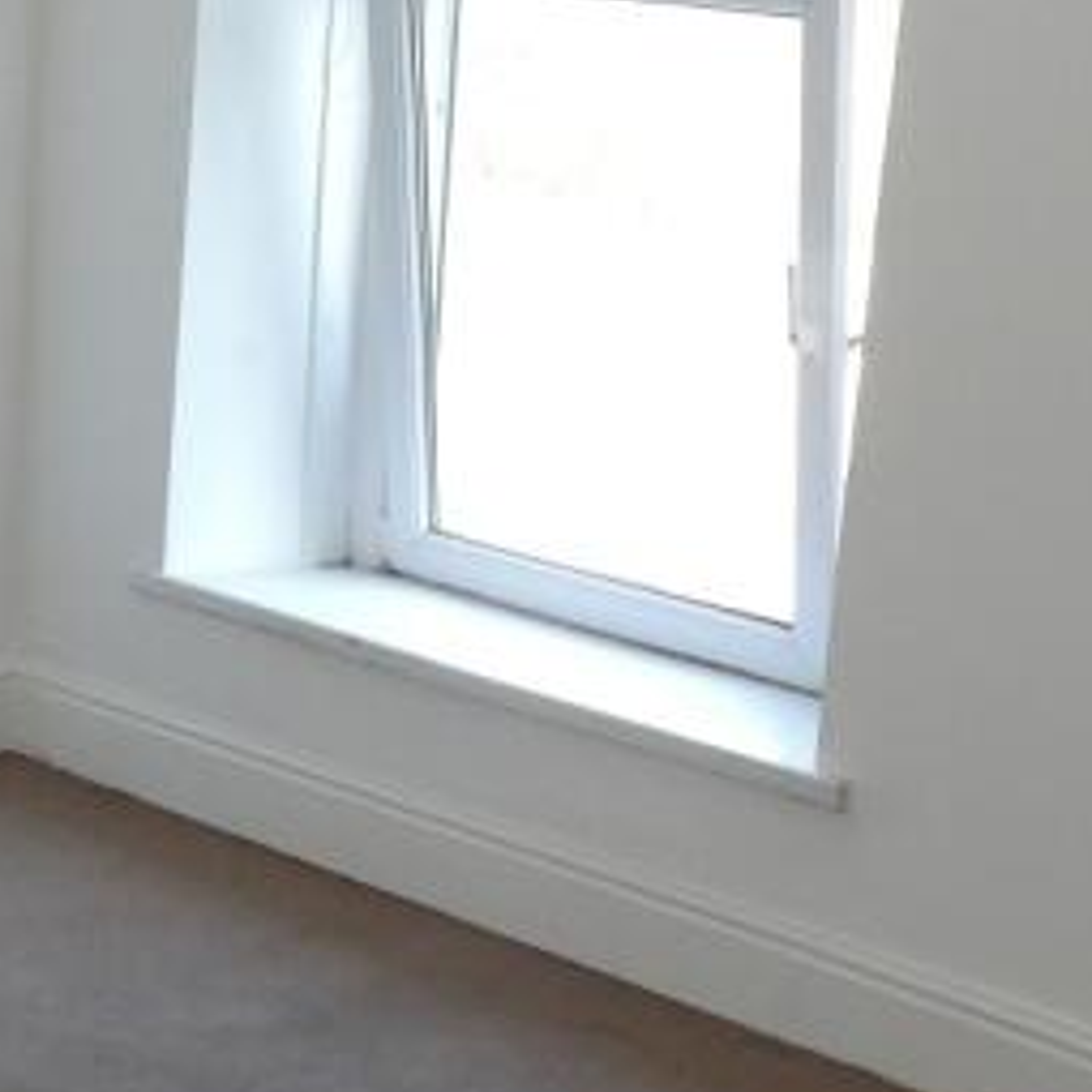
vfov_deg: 24.3
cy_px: 608
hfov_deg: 24.3
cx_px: 574
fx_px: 2534
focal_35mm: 71
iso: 160
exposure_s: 1/60
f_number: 2.8
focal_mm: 3.6
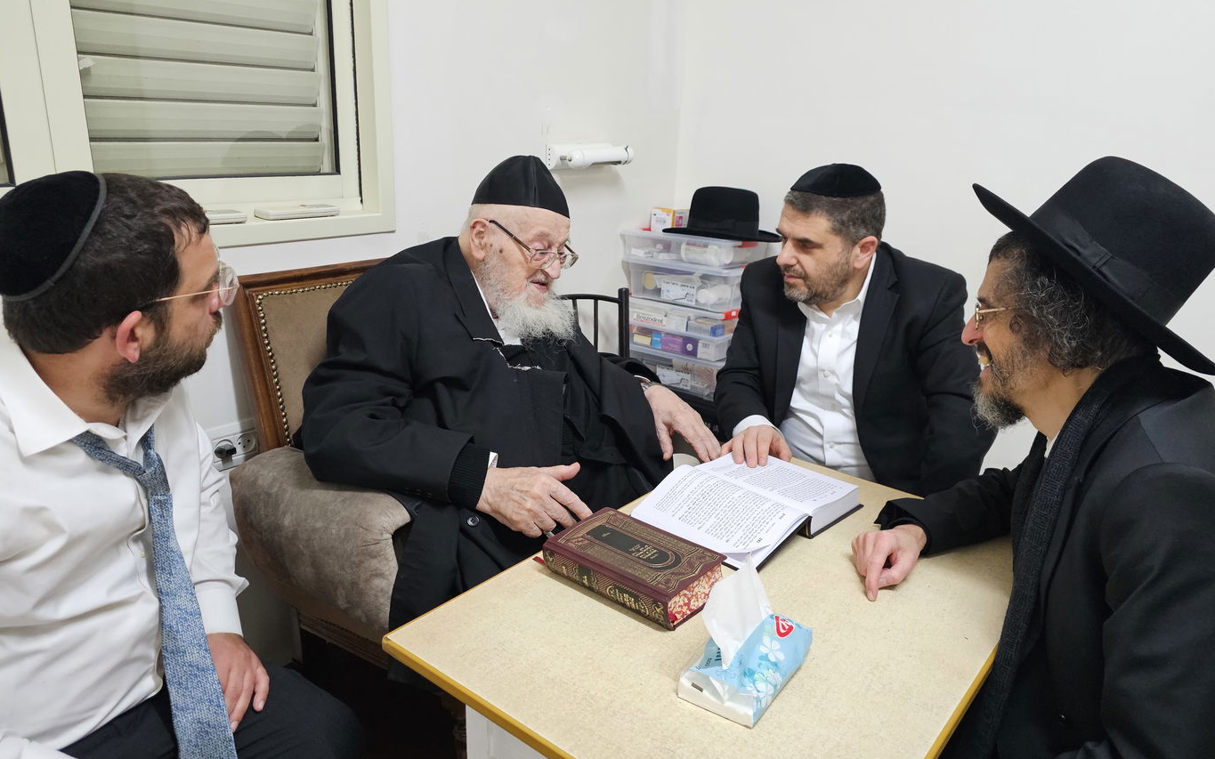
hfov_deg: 72.5
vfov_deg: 49.3
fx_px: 828
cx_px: 614
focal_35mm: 25
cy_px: 378
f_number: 1.7
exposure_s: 1/100
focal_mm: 6.3
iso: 800
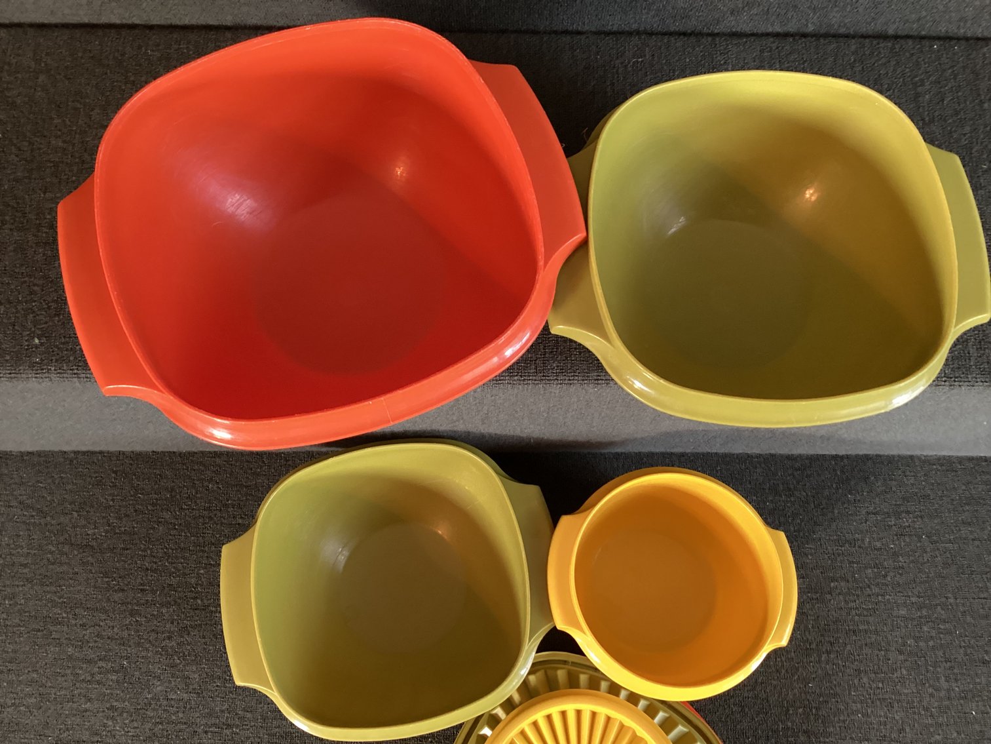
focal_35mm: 31
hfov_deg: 58.3
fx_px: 888
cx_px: 496
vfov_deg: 45.4
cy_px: 372
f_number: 2.4
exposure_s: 1/40
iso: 320
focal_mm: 3.3
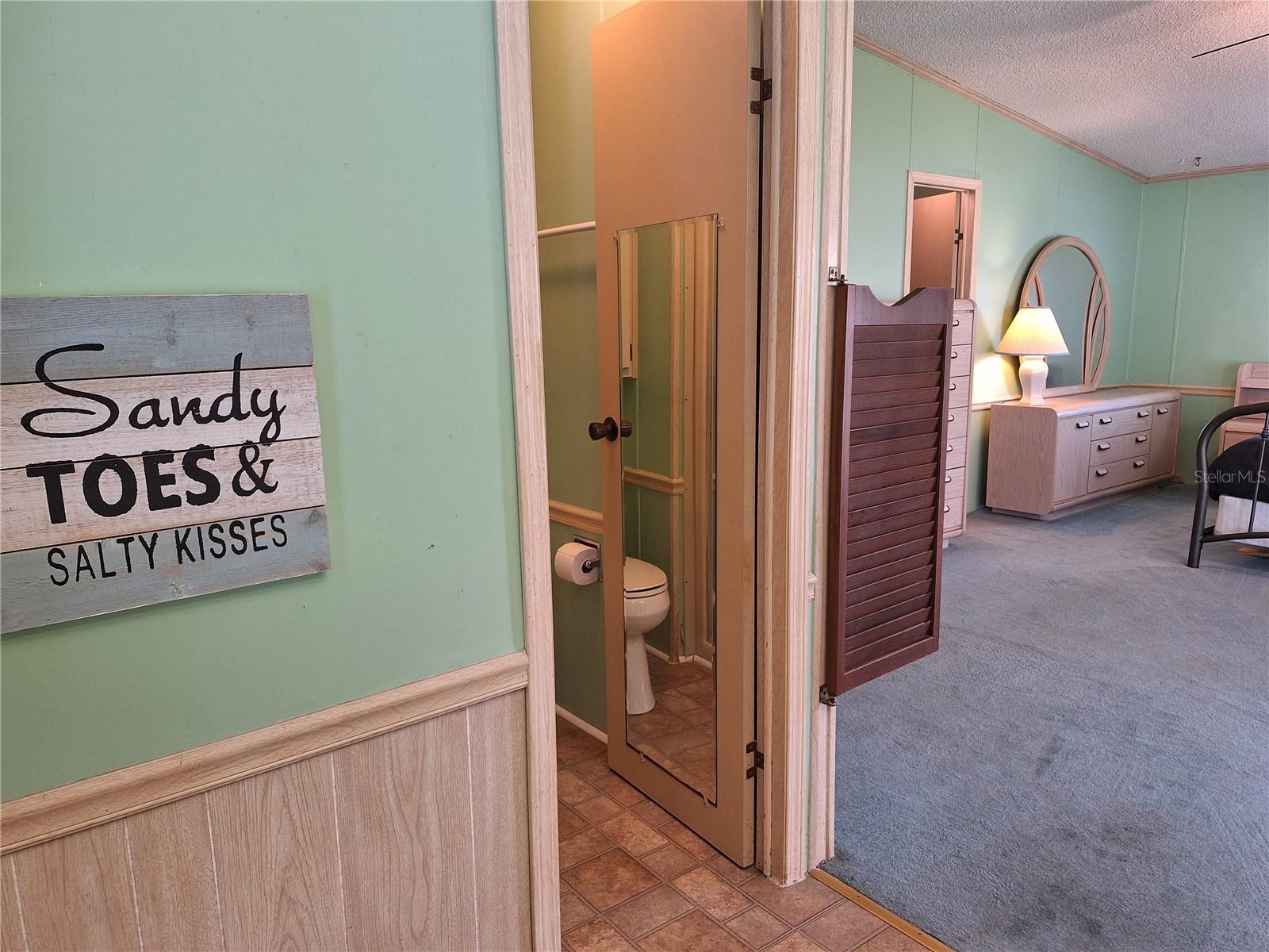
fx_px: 843
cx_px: 634
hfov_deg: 73.9
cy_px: 476
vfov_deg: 58.9
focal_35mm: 23
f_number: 1.8
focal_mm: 5.54
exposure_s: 1/40
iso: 160
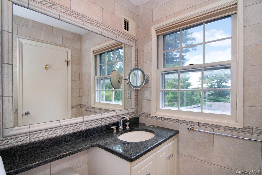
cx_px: 131
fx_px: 120
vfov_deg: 72.0
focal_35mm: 16
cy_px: 88
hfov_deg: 95.0
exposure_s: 1/125
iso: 640
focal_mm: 11
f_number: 8
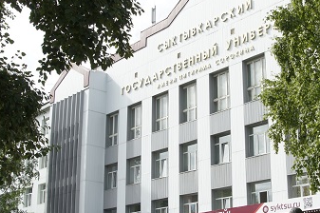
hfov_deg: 33.8
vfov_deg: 22.9
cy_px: 133
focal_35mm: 59
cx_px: 198
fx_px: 524
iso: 200
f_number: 7.1
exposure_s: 1/320
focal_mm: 24
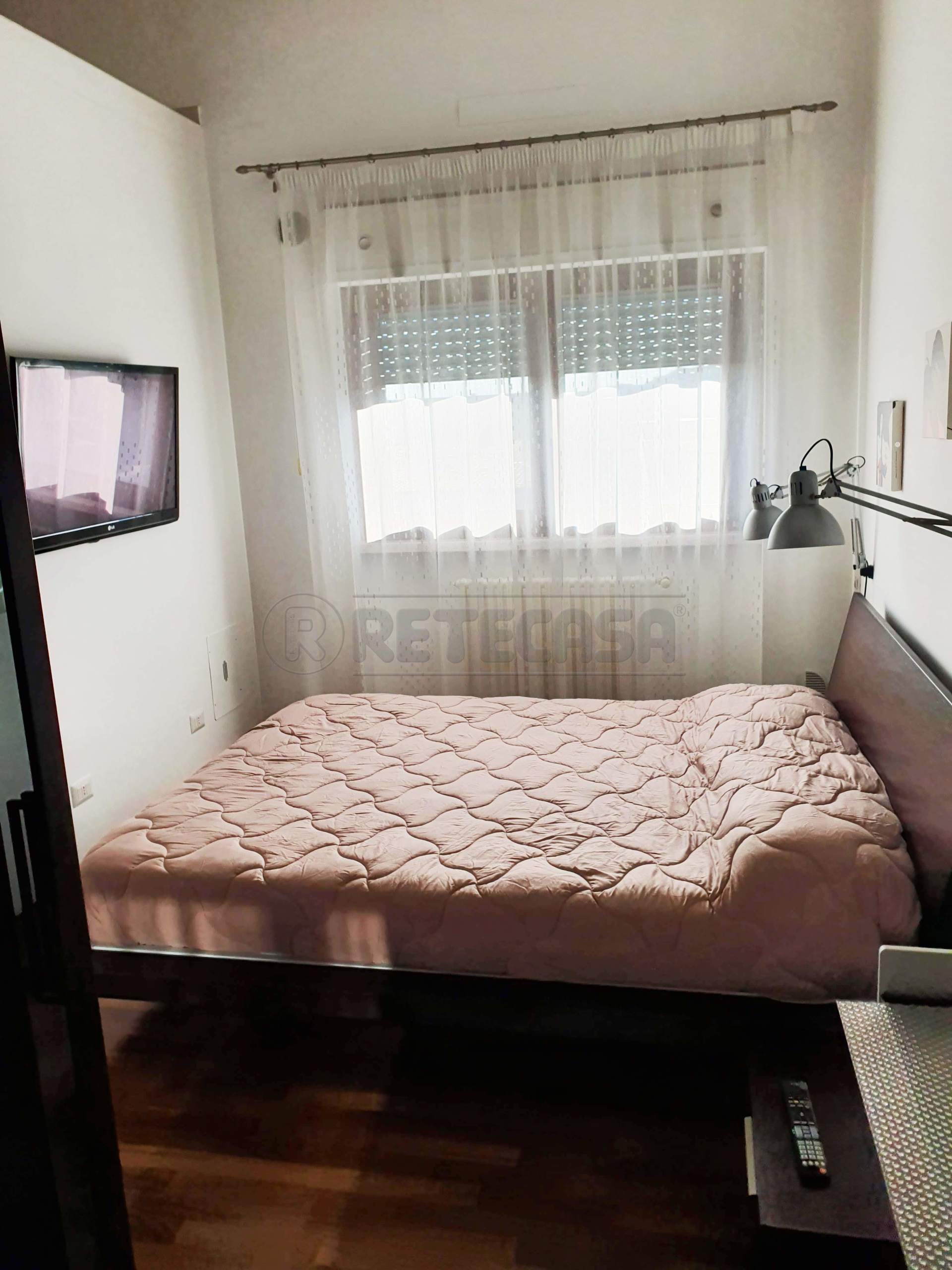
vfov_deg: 67.3
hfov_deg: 53.1
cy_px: 635
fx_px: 953
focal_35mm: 26
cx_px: 476
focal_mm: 4.32
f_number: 2.4
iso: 50
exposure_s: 1/434
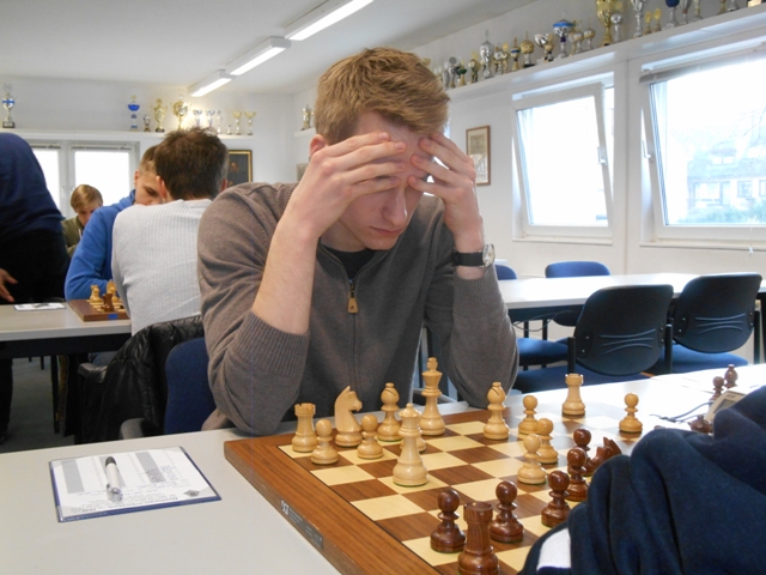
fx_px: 907
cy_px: 288
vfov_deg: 35.1
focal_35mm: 41
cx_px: 383
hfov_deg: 45.8
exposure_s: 1/30
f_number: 3.9
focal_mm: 7.2
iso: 400
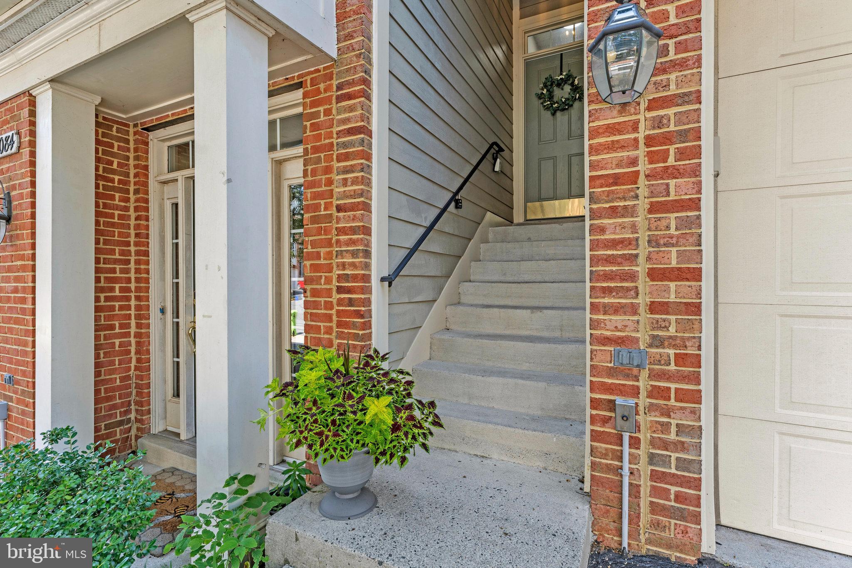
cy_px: 284
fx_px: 388
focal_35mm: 16
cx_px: 426
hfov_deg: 95.3
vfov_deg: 72.4
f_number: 8
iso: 250
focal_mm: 16.4
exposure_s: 1/30
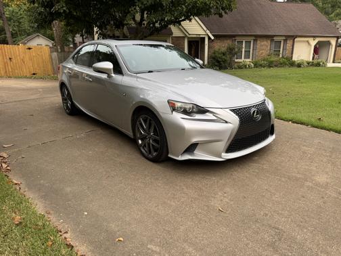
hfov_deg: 71.6
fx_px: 236
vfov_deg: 56.8
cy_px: 128
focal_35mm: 24
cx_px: 170
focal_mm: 6.76
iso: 100
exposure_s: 1/121
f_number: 1.78
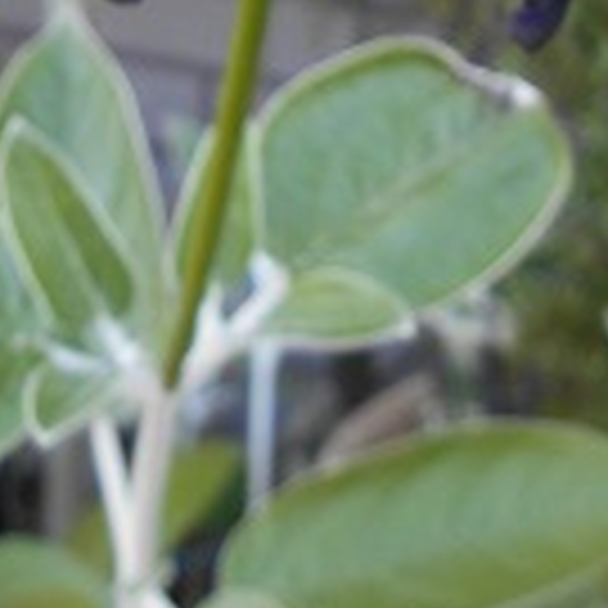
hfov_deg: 19.7
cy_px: -401
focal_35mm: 88
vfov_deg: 17.1
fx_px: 1749
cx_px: 381
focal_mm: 4.7
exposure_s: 1/30
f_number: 3.4
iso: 80
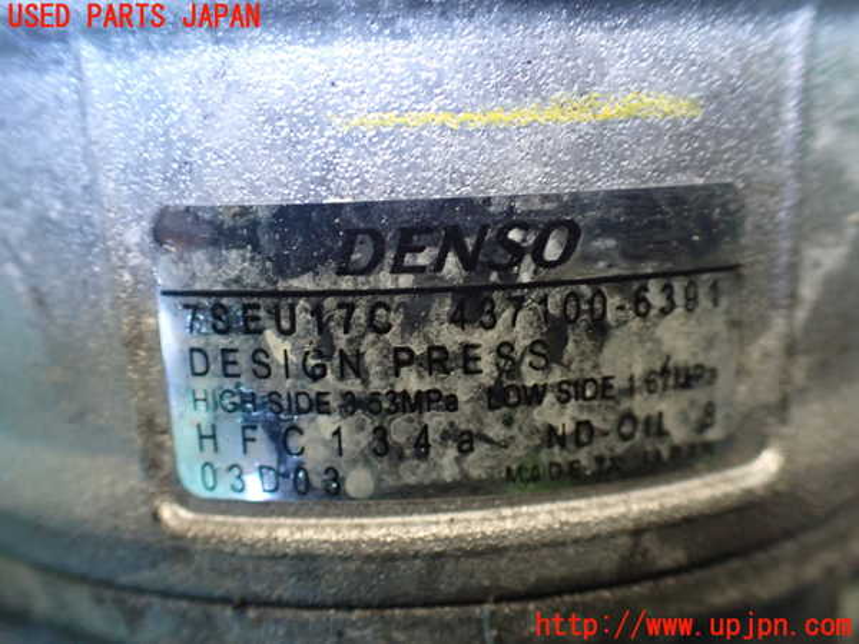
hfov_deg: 60.0
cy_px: 322
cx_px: 430
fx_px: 744
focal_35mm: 30
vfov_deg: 46.8
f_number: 2.3
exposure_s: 1/30
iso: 800
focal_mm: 5.4
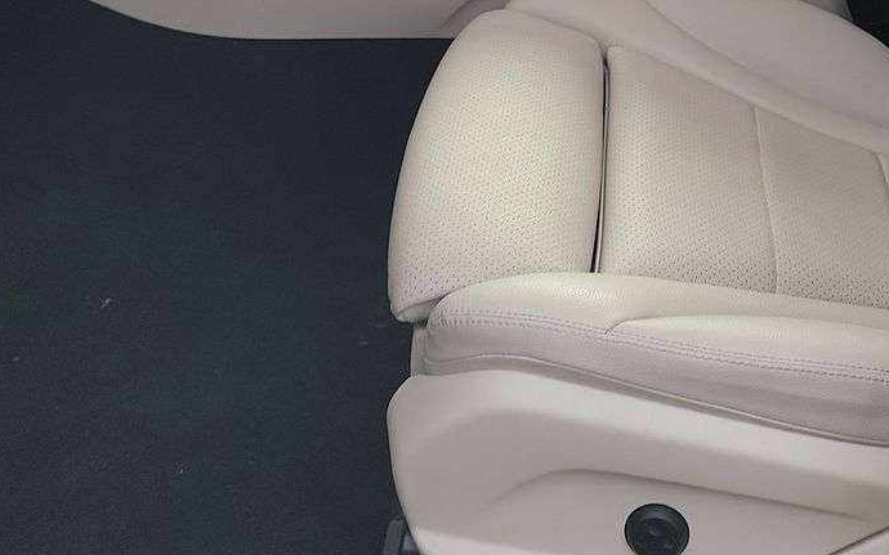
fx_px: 1429
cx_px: 604
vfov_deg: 20.4
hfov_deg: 34.2
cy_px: -135
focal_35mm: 59
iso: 61
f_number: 1.8
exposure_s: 1/119
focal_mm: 6.7
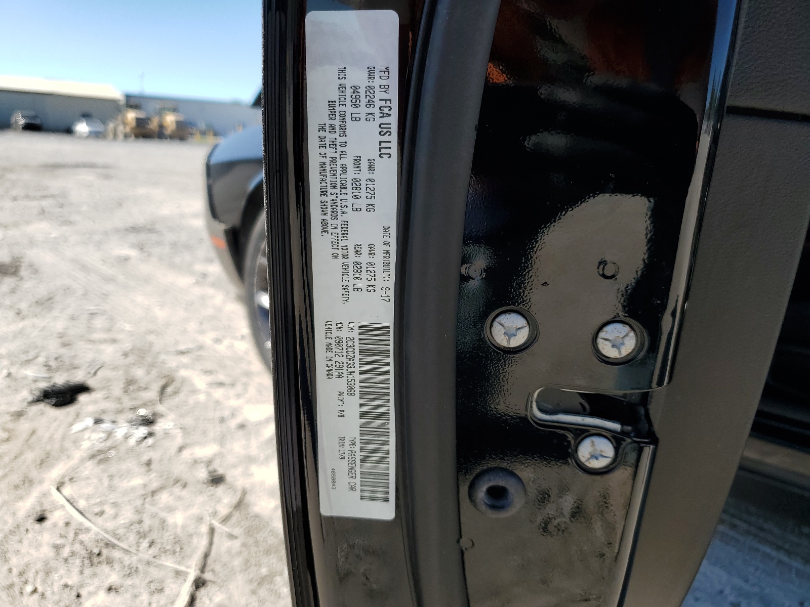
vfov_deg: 53.1
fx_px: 608
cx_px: 405
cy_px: 304
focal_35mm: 26
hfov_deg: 67.3
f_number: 1.5
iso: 50
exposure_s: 1/1667
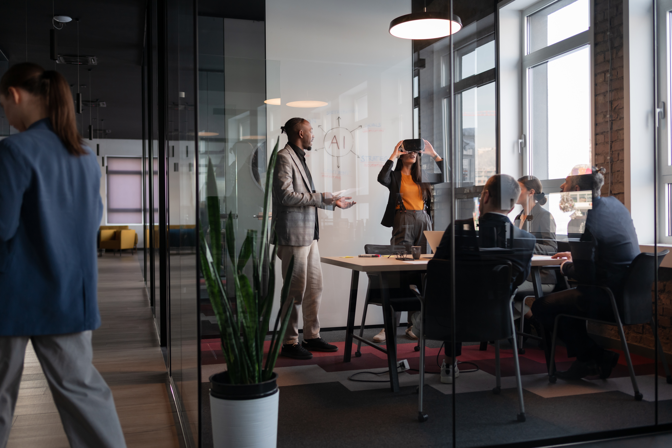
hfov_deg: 54.4
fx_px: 653
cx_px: 336
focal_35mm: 35
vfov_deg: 37.9
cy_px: 224
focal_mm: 35
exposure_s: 1/320
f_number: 2.2
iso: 320
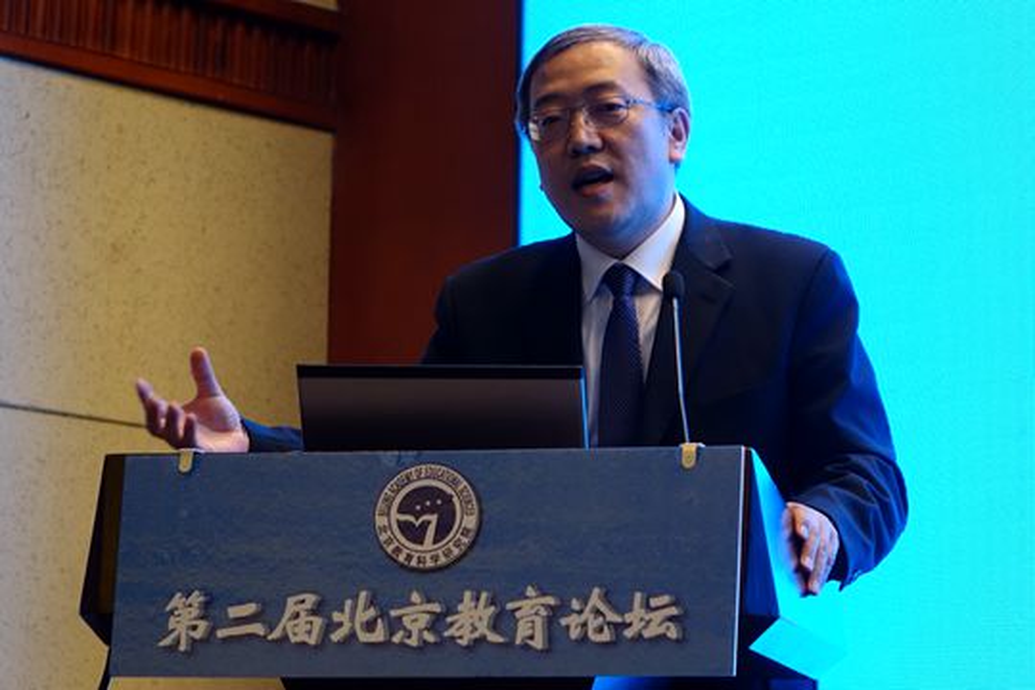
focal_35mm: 141
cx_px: 518
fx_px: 4053
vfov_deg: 9.7
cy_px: 345
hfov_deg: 14.6
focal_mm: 51.75
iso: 800
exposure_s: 1/160
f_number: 2.8
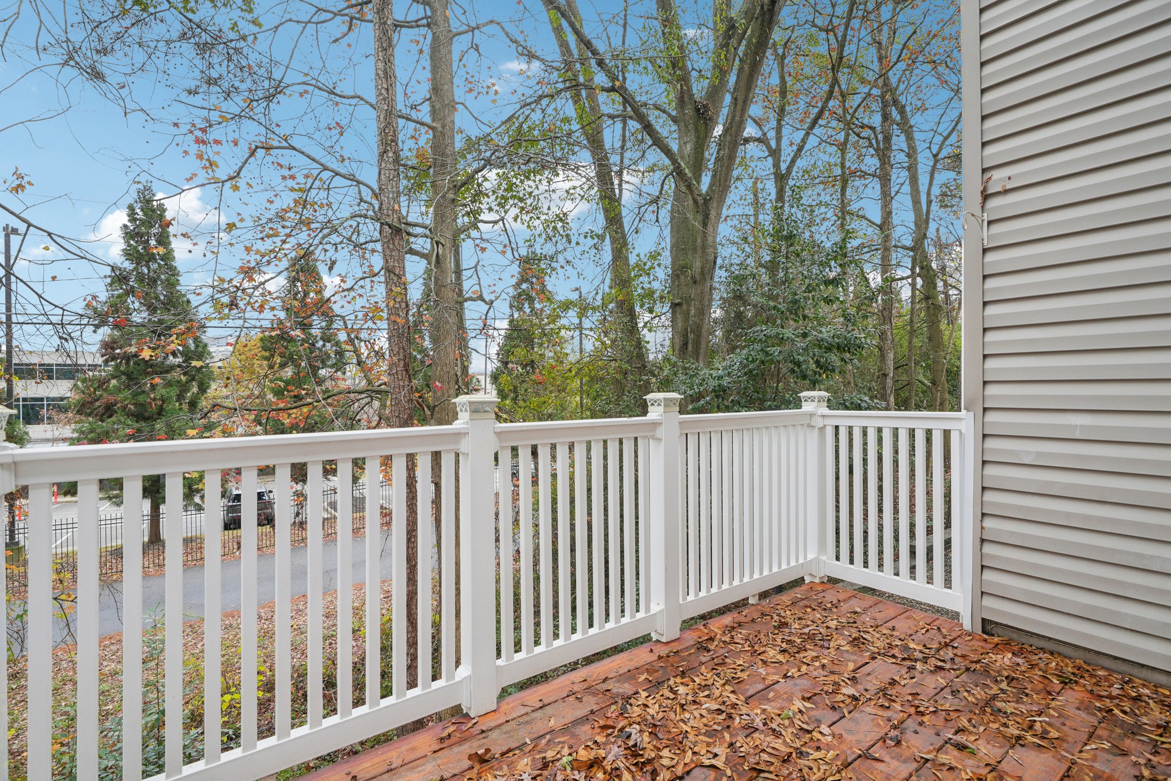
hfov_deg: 100.4
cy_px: 390
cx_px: 586
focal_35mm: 15
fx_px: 488
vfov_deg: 77.3
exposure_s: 1/30
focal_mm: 15
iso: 125
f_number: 8
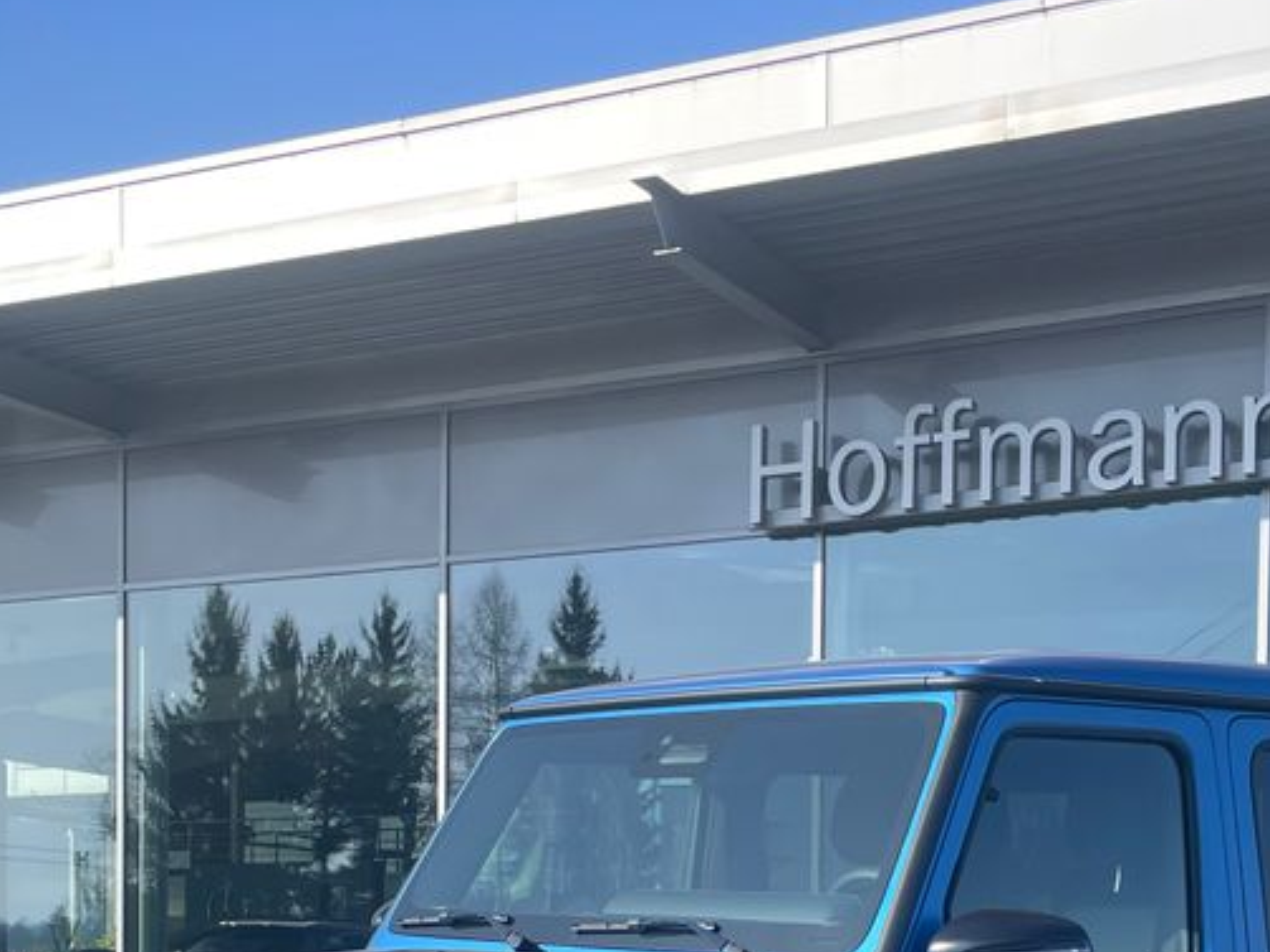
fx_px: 2274
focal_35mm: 62
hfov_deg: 31.1
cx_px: 737
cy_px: 1096
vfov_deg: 22.1
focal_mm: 4.2
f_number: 1.6
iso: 32
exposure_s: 1/842
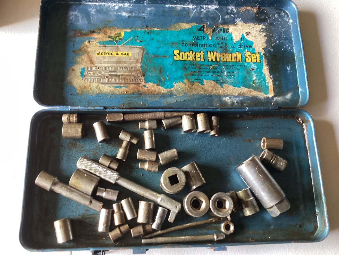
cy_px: 128
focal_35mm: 31
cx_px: 170
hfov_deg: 58.3
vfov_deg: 45.4
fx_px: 304
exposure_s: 1/60
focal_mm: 3.3
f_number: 2.4
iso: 320
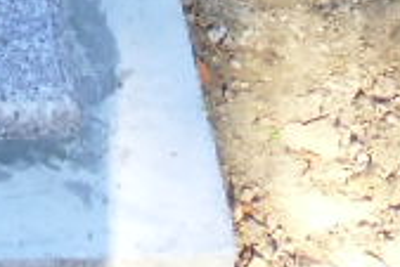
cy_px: -617
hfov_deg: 10.0
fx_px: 2168
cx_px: -296
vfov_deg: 6.3
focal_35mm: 195
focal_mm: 5.6
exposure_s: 1/107
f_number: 3.3
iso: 80
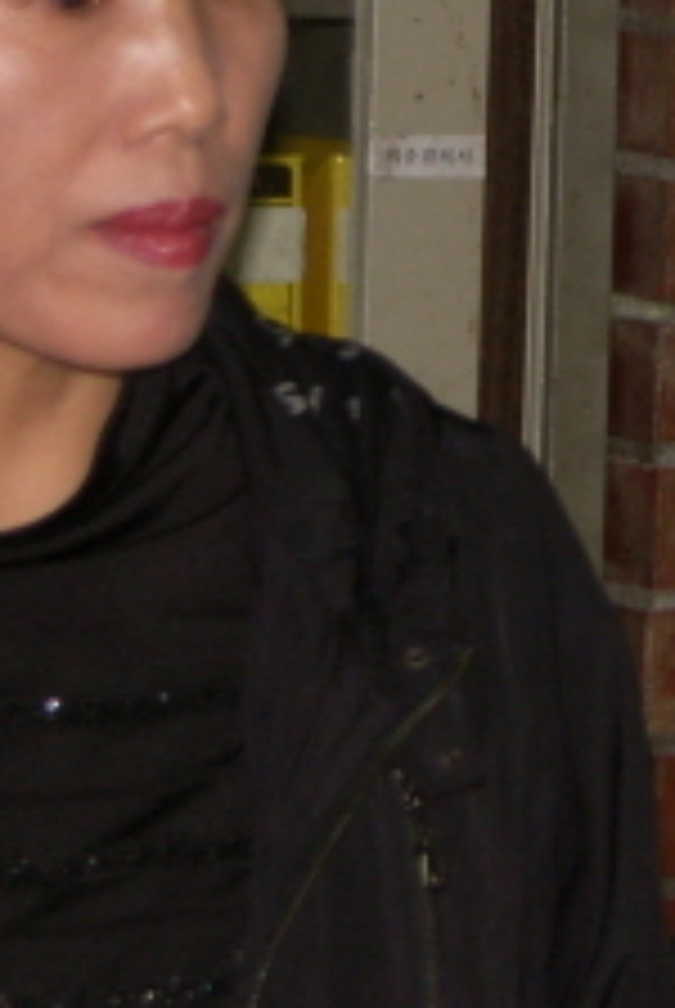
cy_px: 299
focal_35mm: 357
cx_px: 936
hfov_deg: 3.8
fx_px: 10009
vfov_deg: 5.8
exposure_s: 1/100
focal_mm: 28.3
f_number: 3.5
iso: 100
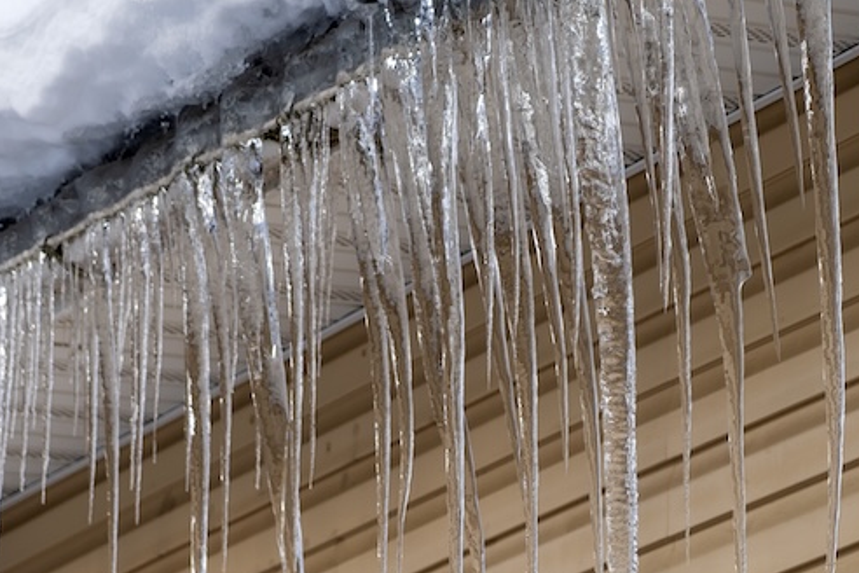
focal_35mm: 256
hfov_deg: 8.0
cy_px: 250
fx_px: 6108
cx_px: 450
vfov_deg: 5.4
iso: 100
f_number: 4
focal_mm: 105
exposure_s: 1/400
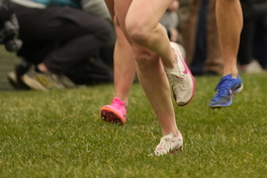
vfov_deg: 2.0
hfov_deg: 3.0
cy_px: -97
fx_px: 5050
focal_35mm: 681
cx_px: 216
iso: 400
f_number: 2.8
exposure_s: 1/1250
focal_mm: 200
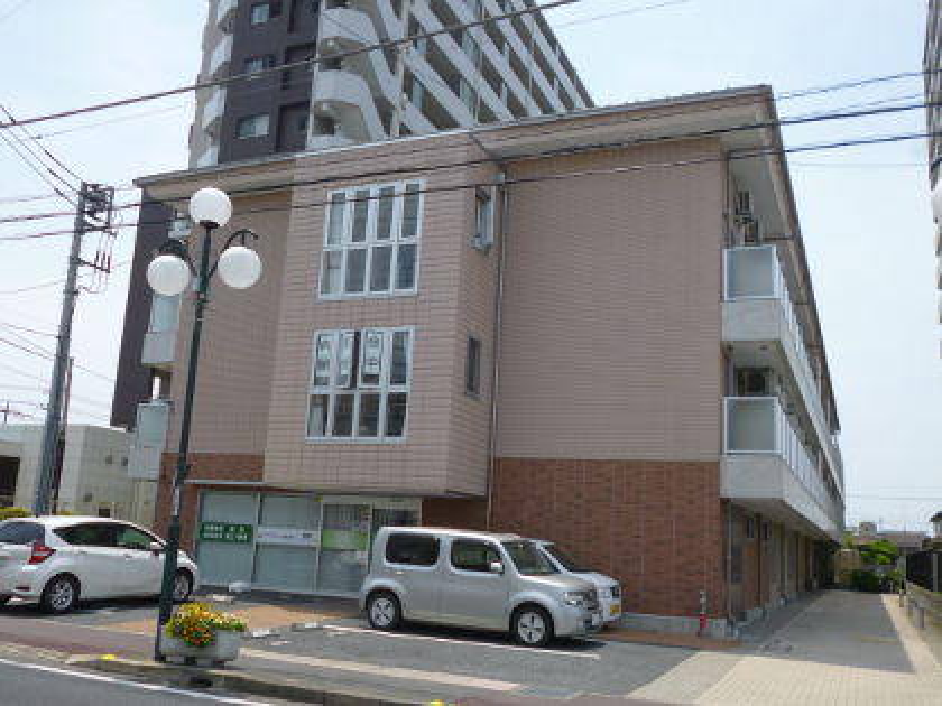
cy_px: 353
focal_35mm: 32
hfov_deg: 56.8
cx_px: 471
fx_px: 871
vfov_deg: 44.2
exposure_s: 1/1300
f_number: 2.9
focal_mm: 5.7
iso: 100
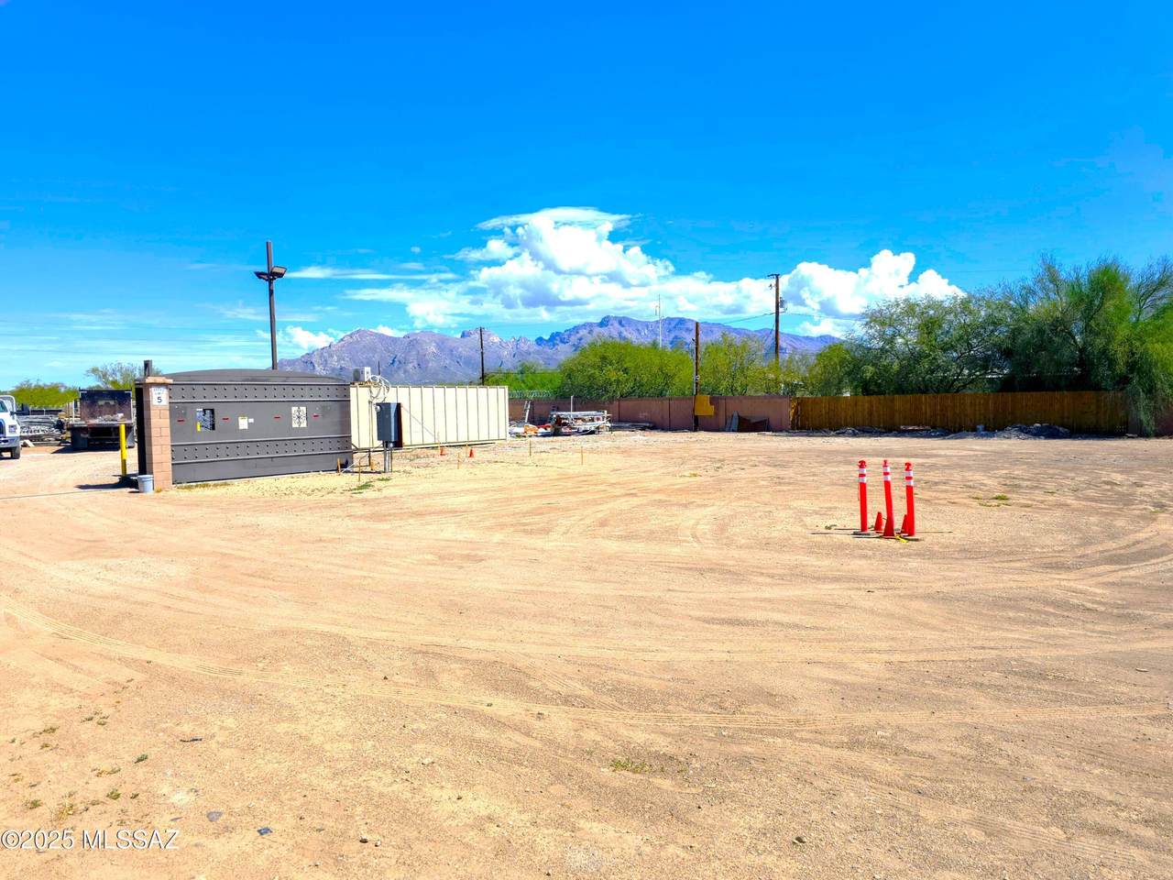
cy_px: 440
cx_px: 586
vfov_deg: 58.9
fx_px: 779
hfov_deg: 73.9
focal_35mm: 23
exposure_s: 1/738
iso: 12
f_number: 1.7
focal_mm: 6.3
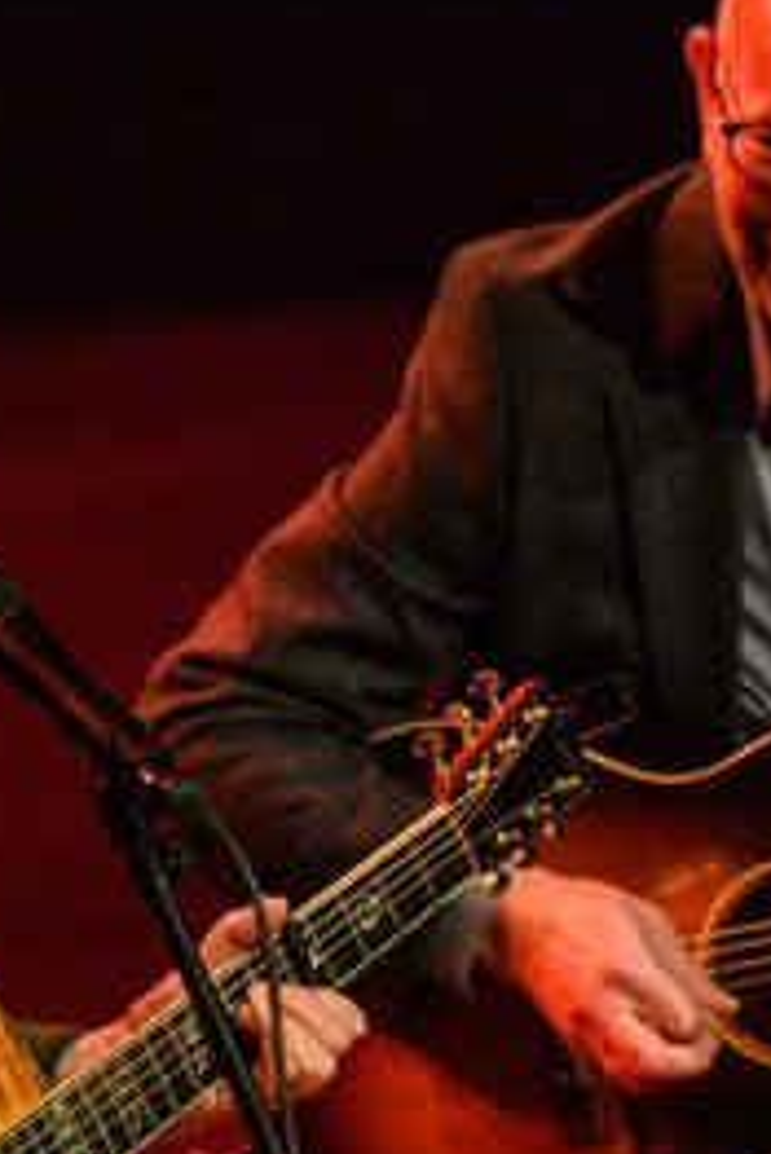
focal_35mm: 824
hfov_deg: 1.7
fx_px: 26434
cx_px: 322
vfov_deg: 2.5
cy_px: 863
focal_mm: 300
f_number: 4
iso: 3200
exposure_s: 1/1000
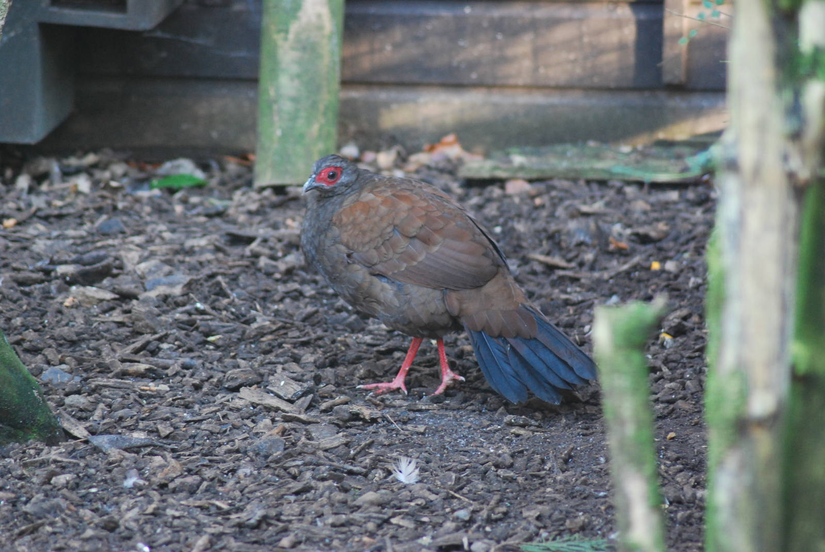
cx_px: 412
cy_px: 276
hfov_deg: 8.3
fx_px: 5679
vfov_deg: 5.6
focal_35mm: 248
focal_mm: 165
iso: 800
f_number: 4.5
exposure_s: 1/25
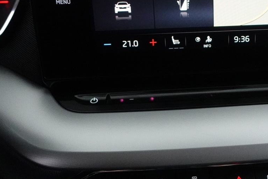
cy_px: 68
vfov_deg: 26.4
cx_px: 211
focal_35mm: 51
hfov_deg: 37.6
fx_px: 380
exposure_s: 1/200
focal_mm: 9.4
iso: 3200
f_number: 1.8
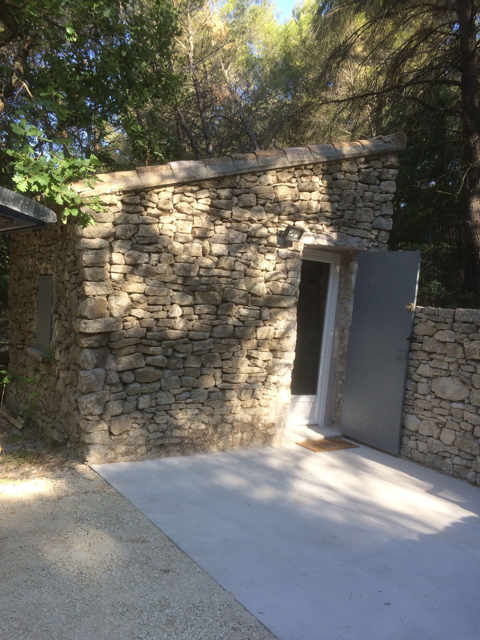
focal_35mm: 29
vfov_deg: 61.7
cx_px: 240
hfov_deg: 48.2
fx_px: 536
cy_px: 320
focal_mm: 4.15
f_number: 2.2
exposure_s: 1/244
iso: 32
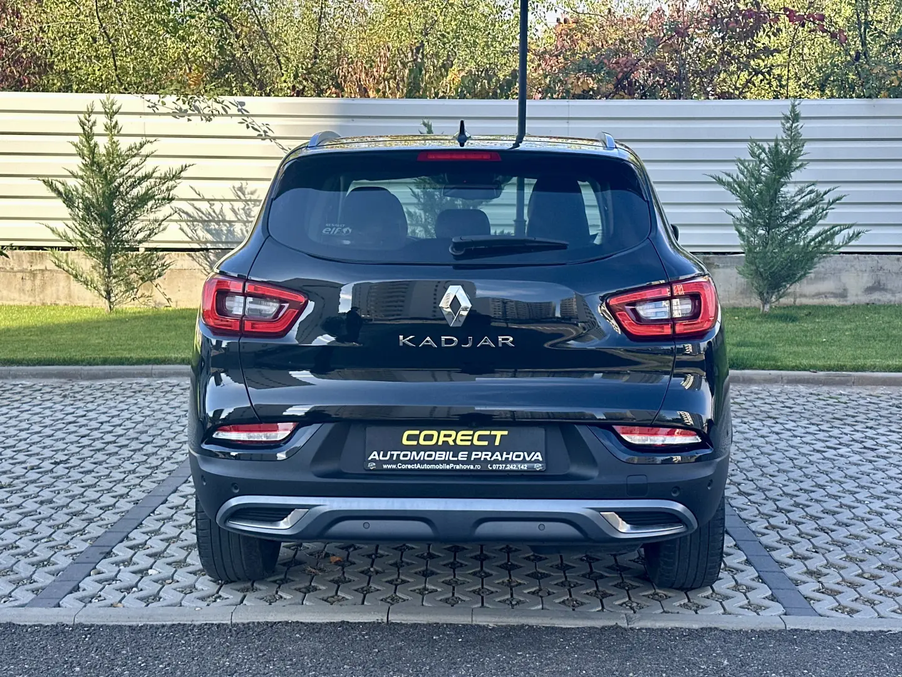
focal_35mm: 48
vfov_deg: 30.3
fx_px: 1251
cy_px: 338
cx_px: 451
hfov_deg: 39.7
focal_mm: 6.86
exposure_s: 1/659
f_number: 1.78
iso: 64
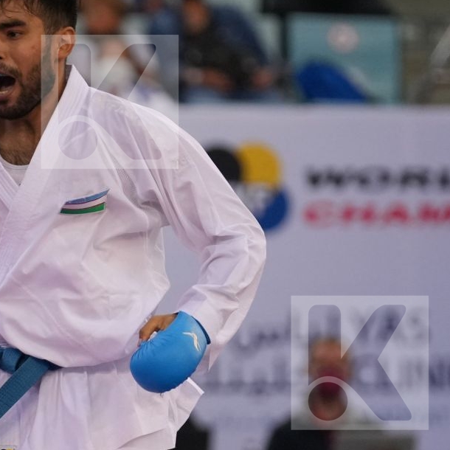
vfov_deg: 2.6
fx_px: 10075
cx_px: 110
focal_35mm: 685
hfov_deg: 2.6
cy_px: 363
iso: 1600
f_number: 2.8
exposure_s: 1/1000
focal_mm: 182
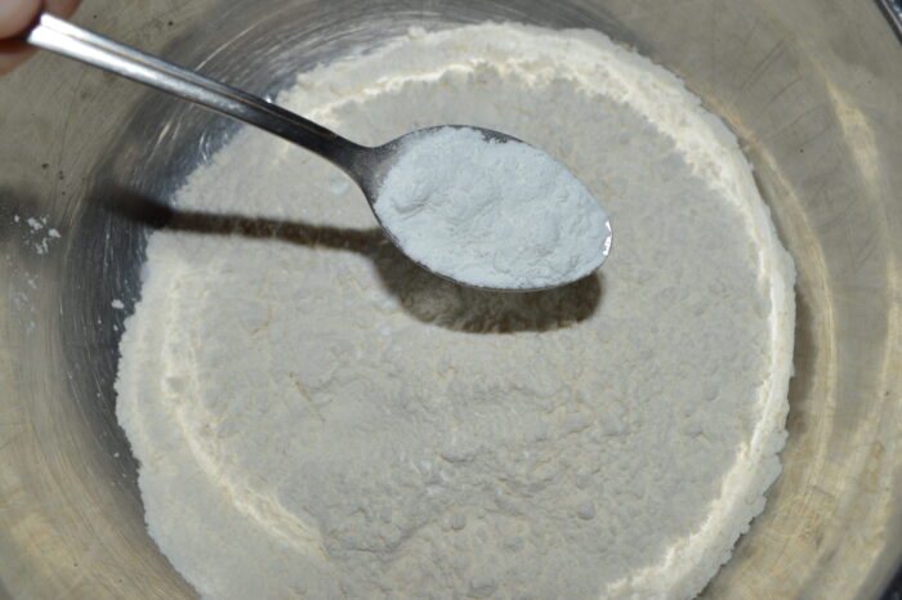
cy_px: 300
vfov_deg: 36.8
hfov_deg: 53.2
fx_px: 902
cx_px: 451
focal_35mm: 36
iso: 100
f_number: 8
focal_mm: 24
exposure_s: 1/60
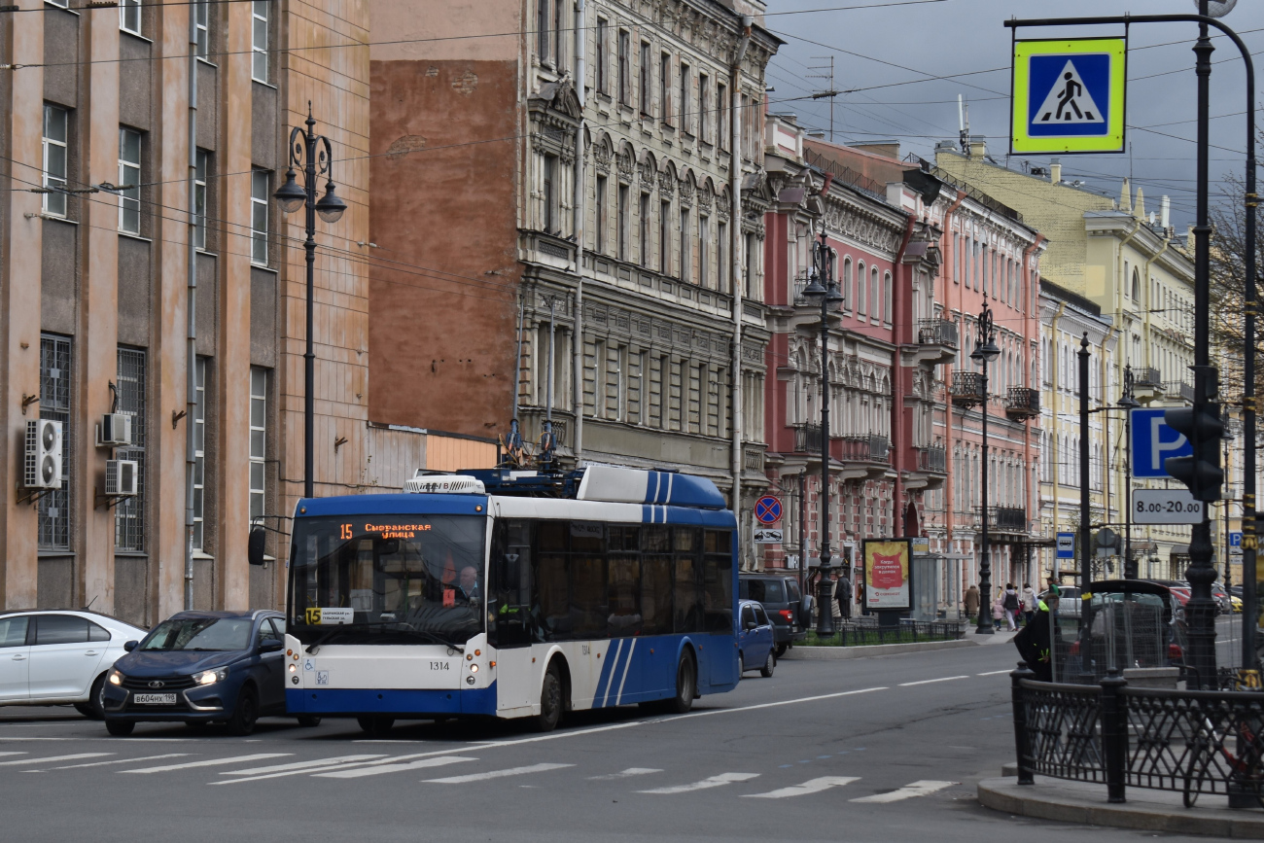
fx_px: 2897
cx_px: 632
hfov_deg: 24.6
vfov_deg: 16.6
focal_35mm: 82
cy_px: 422
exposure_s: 1/400
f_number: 5.6
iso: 100
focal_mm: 55
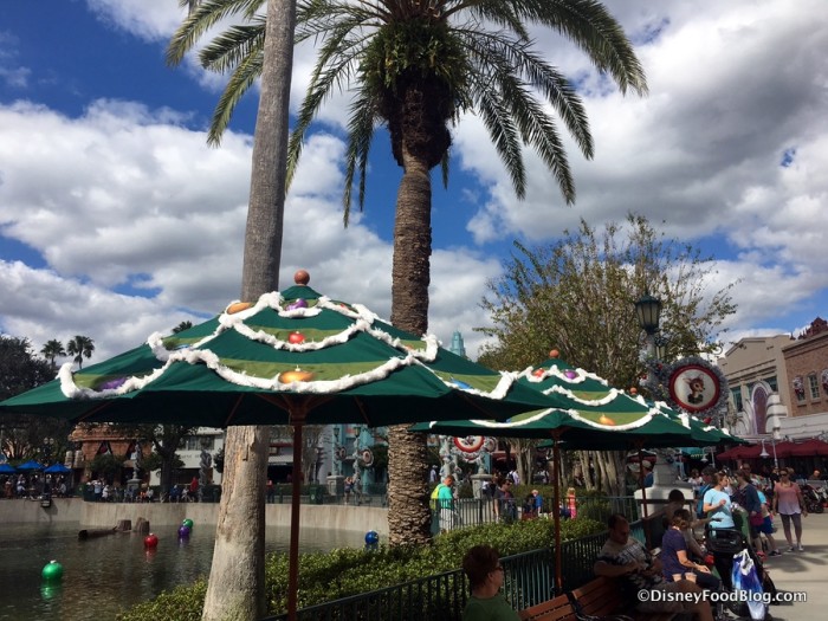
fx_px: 694
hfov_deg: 61.7
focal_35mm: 29
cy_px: 310
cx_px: 414
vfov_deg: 48.2
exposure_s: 1/2331
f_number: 2.2
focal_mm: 4.15
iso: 25
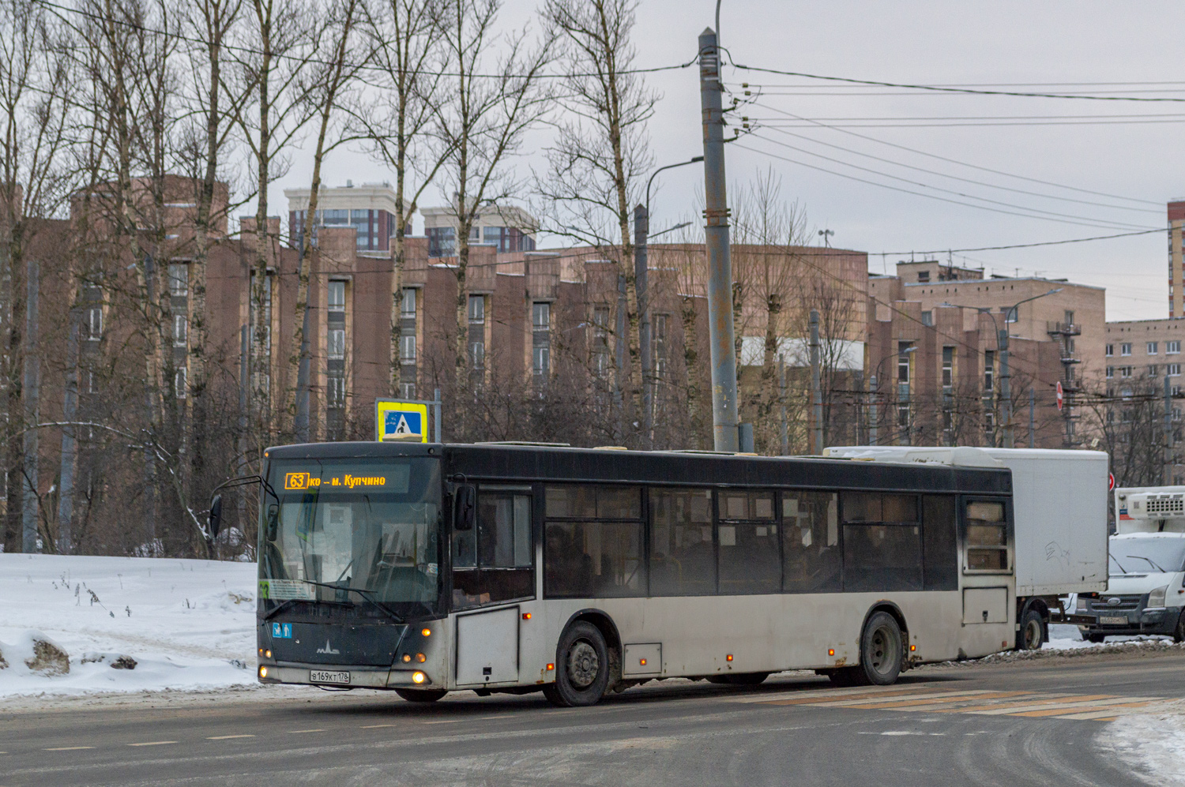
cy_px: 394
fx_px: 2220
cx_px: 592
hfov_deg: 29.9
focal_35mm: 68
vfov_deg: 20.1
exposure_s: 1/320
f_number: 6.3
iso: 800
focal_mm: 45
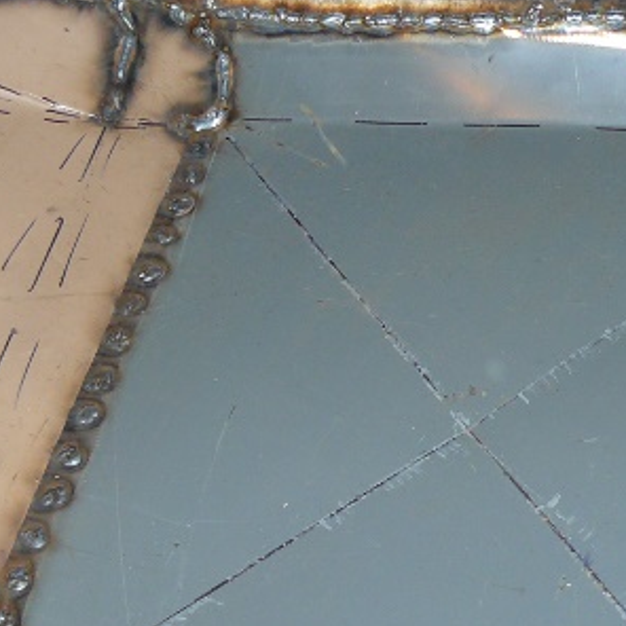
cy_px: 353
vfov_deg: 19.7
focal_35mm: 88
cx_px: 265
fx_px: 1800
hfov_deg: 19.7
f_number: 2.8
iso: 100
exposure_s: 1/30
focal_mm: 6
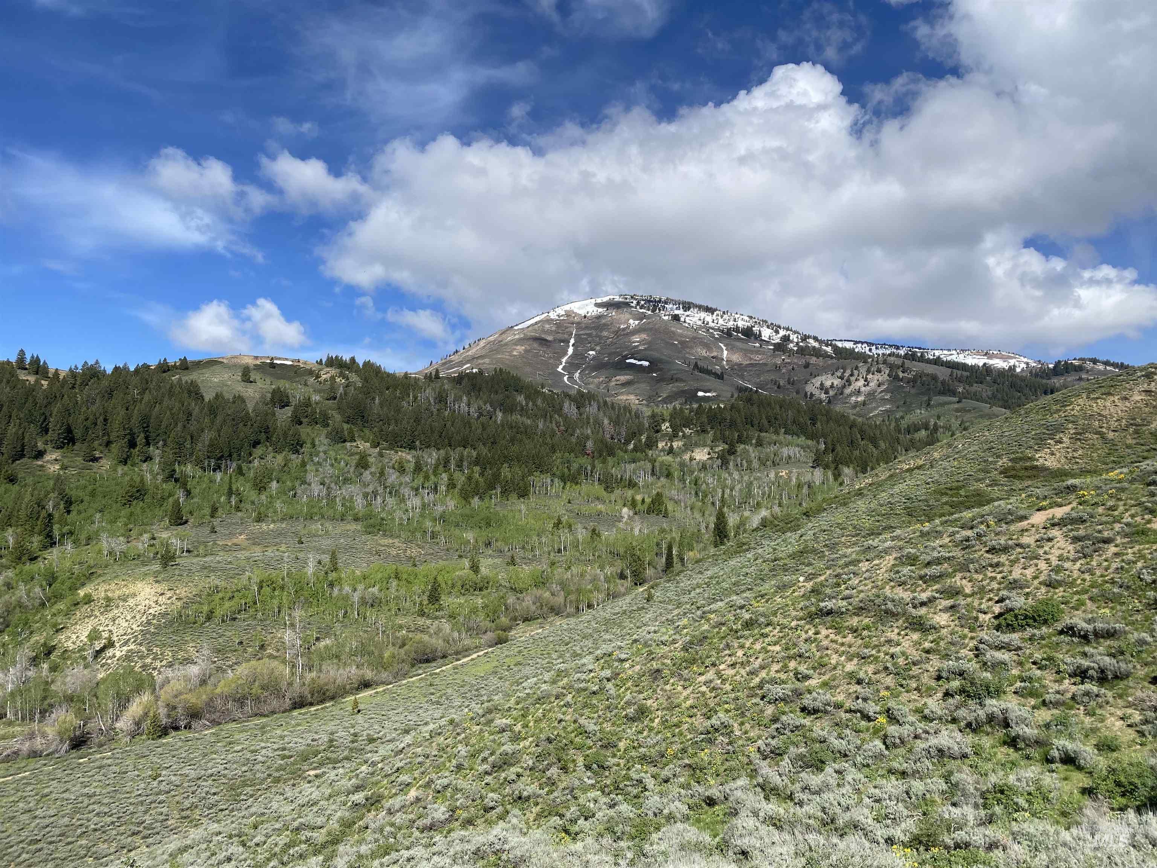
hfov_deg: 67.3
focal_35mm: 26
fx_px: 869
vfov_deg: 53.1
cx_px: 578
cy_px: 434
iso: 32
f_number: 1.8
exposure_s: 1/3984
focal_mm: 4.25
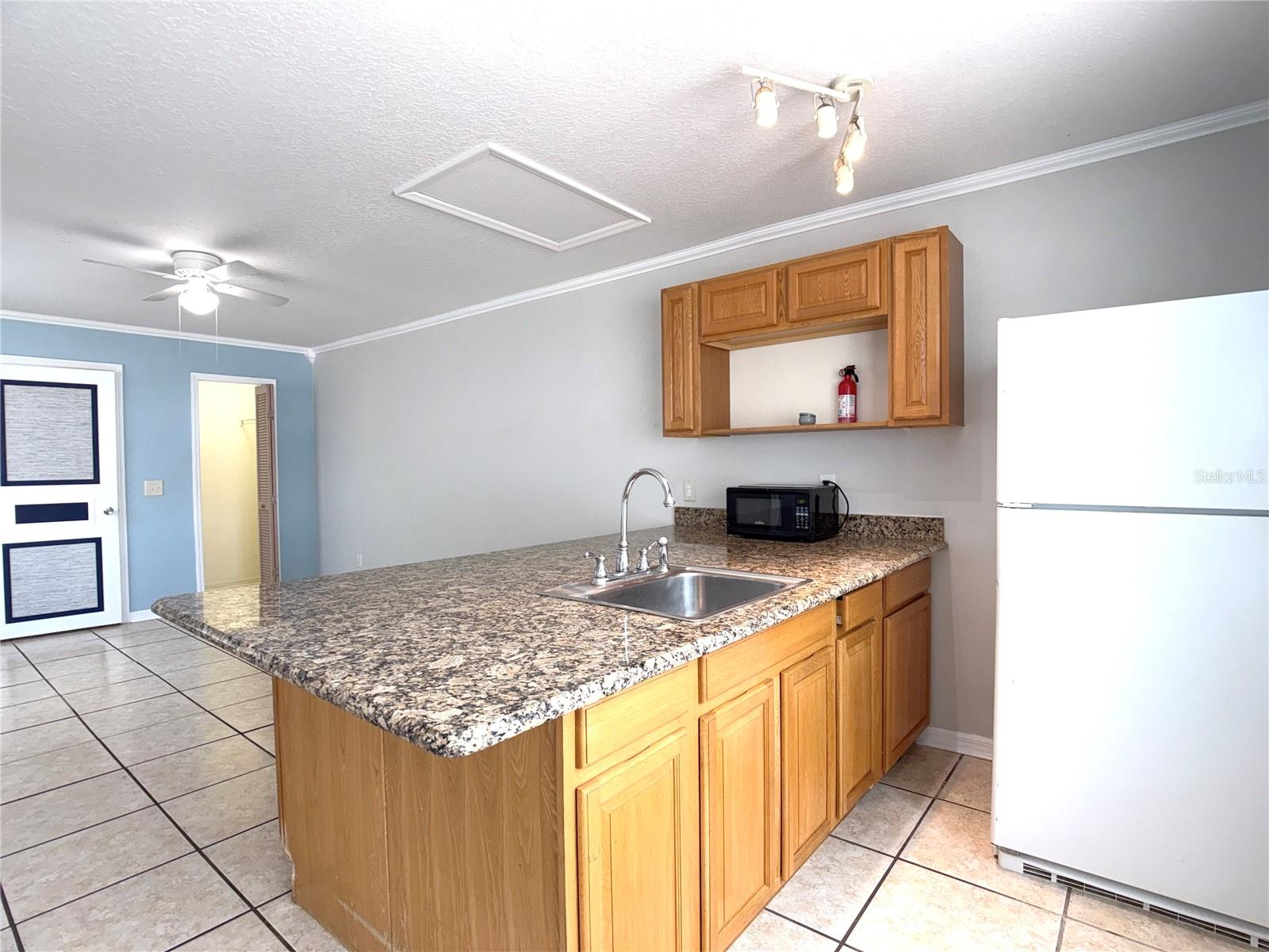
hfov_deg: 71.6
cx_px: 634
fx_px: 880
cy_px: 476
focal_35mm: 24
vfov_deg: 56.8
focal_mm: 6.76
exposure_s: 1/240
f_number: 1.78
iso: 125
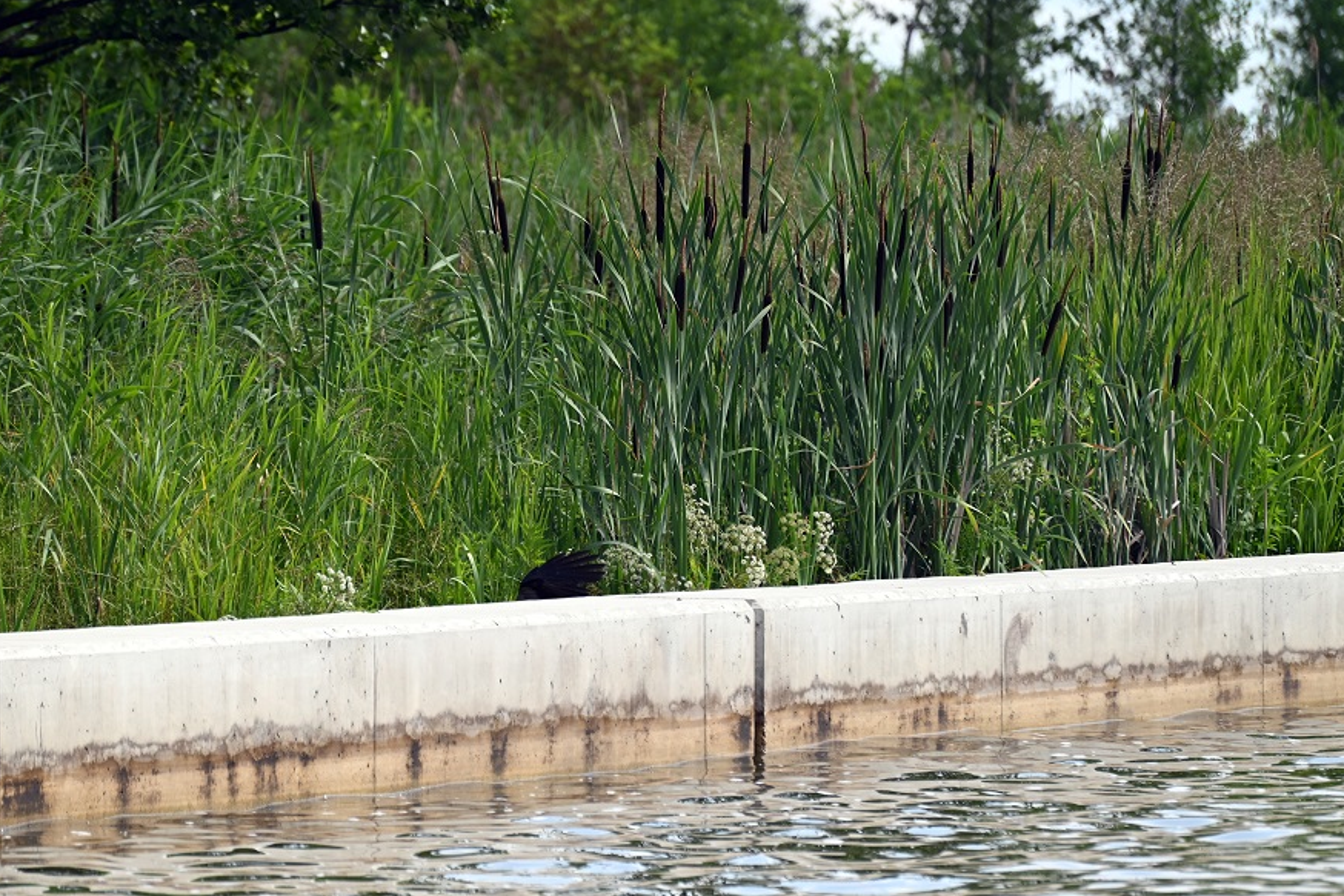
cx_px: 660
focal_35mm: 326
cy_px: 436
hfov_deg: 6.3
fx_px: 12172
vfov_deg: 4.2
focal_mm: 300
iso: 400
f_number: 5.6
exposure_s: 1/1000
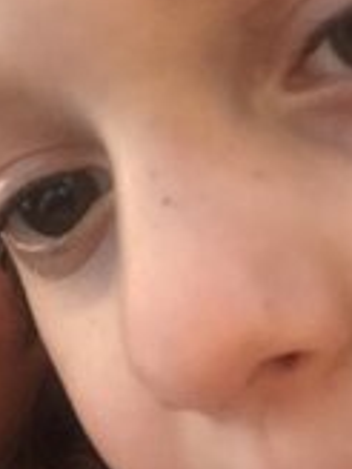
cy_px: 69
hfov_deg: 15.9
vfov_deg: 21.2
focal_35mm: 91
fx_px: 1234
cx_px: -17
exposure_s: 1/30
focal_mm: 2.65
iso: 125
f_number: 2.2
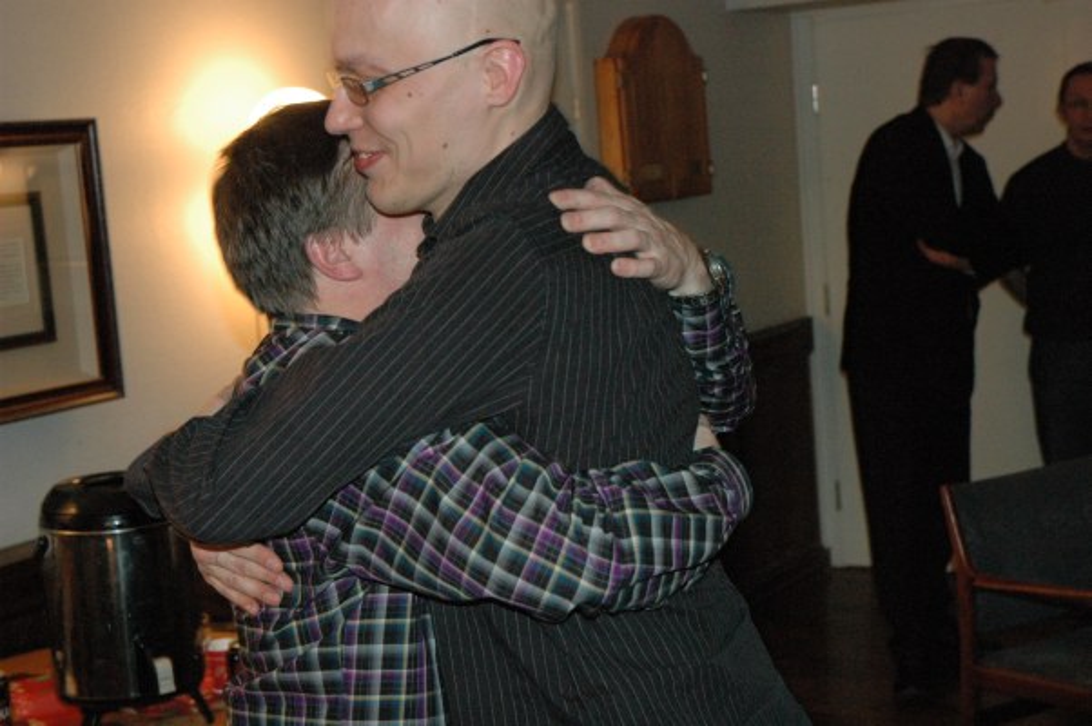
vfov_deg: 20.6
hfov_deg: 30.5
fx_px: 2000
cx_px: 546
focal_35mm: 66
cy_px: 363
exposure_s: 1/60
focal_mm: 44
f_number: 5
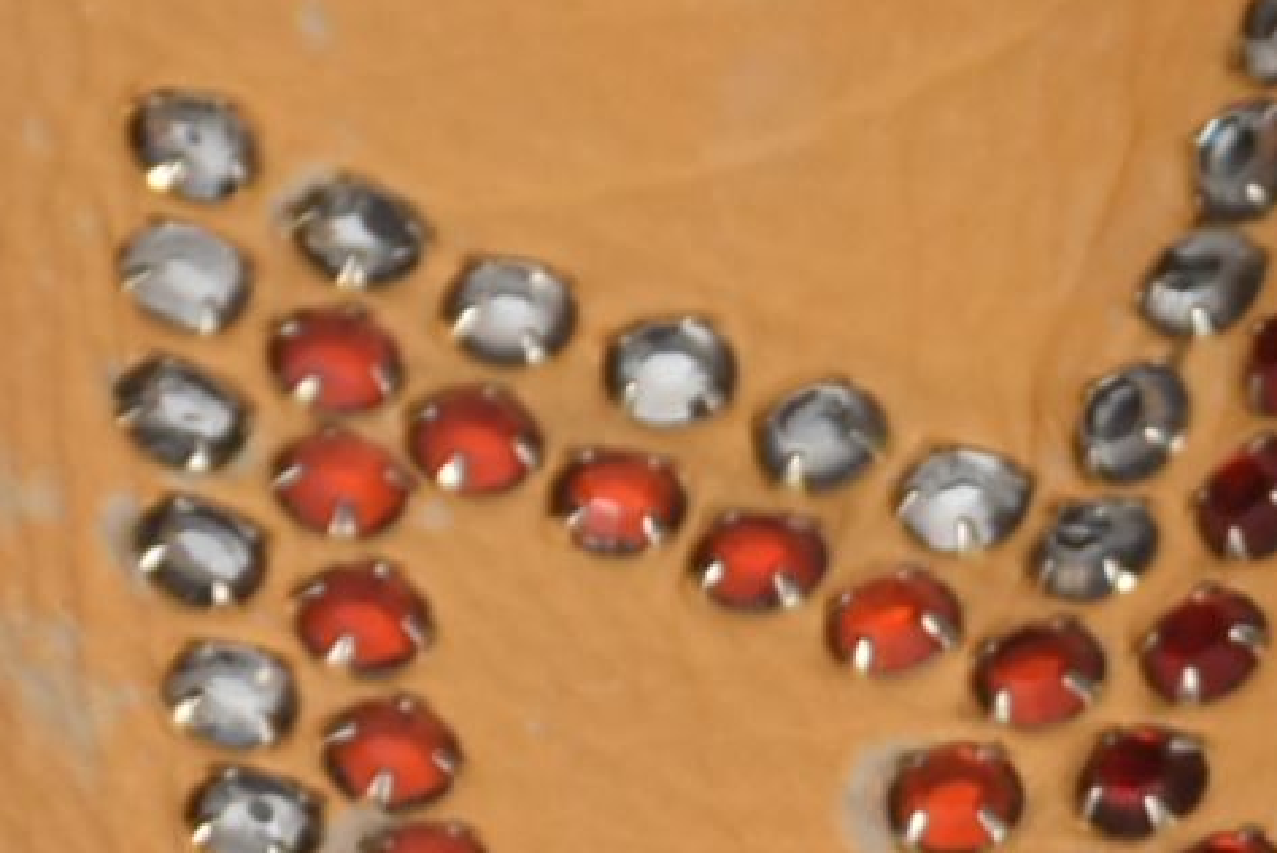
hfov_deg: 2.5
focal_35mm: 806
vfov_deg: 1.7
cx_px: 2289
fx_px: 28613
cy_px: 1954
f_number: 10
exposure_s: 1/125
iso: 200
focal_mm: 85
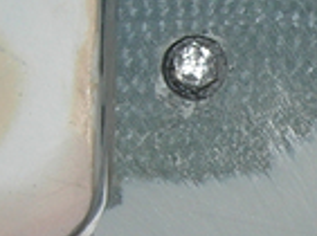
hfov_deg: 11.2
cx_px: 398
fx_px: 1580
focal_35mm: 173
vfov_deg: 8.5
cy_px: 142
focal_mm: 7.8
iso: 64
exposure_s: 1/60.1
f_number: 4.8
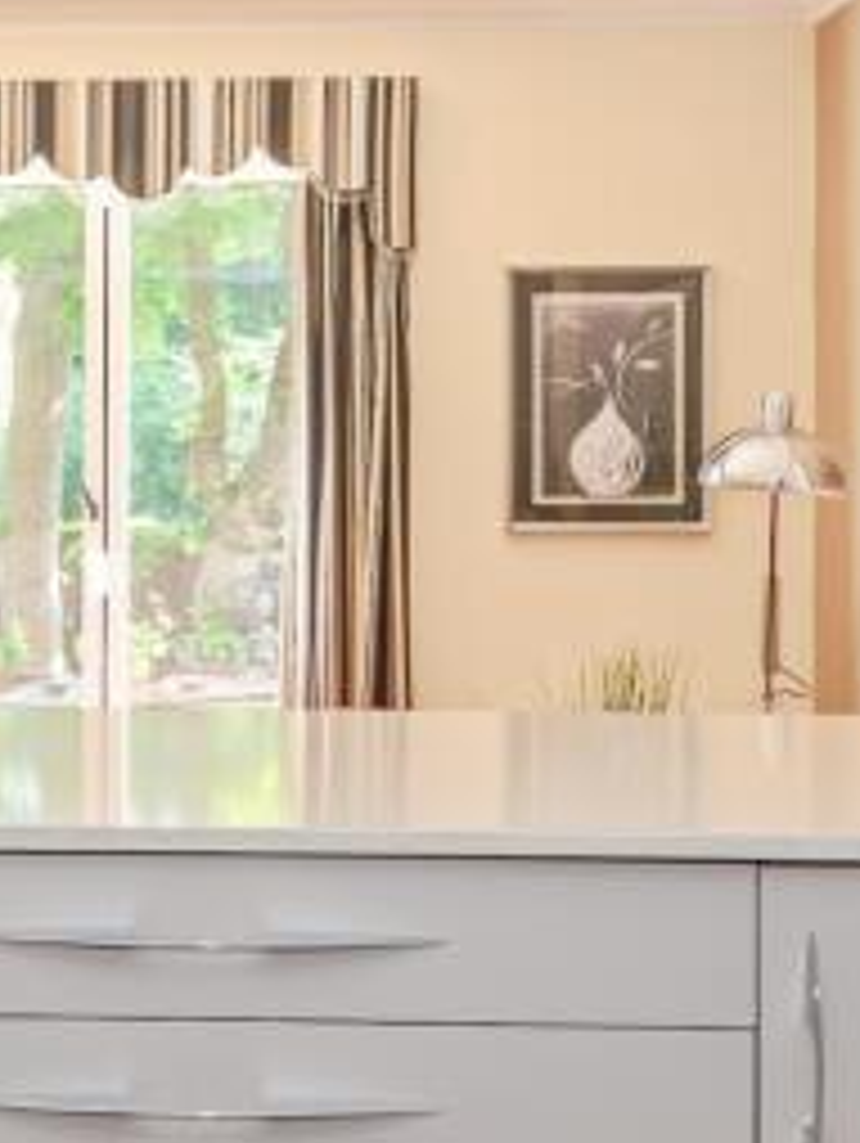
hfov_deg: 23.2
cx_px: 135
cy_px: 490
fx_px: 2050
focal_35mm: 62
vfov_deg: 31.1
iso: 200
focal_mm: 16
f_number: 8
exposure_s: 1/6
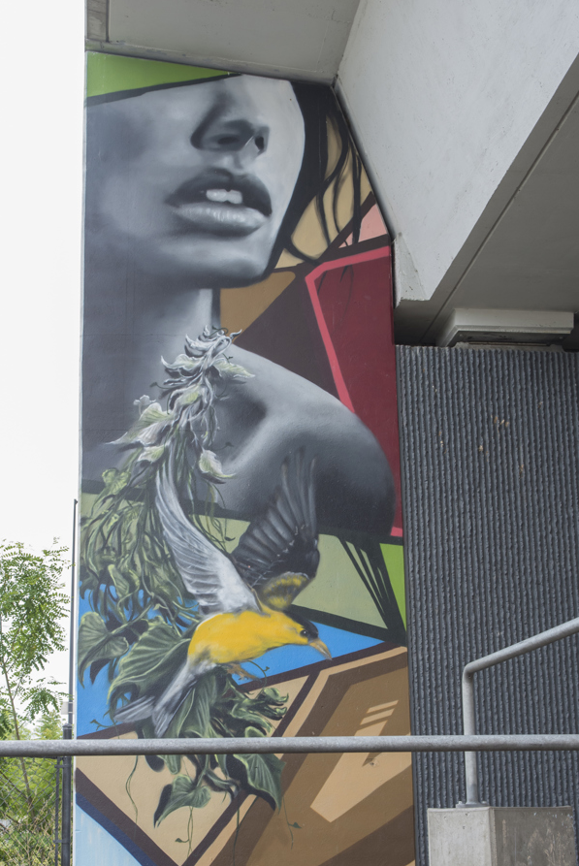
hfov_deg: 23.0
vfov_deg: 33.8
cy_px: 501
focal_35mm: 59
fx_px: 1421
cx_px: 263
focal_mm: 44
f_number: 8
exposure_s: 1/160
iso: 400
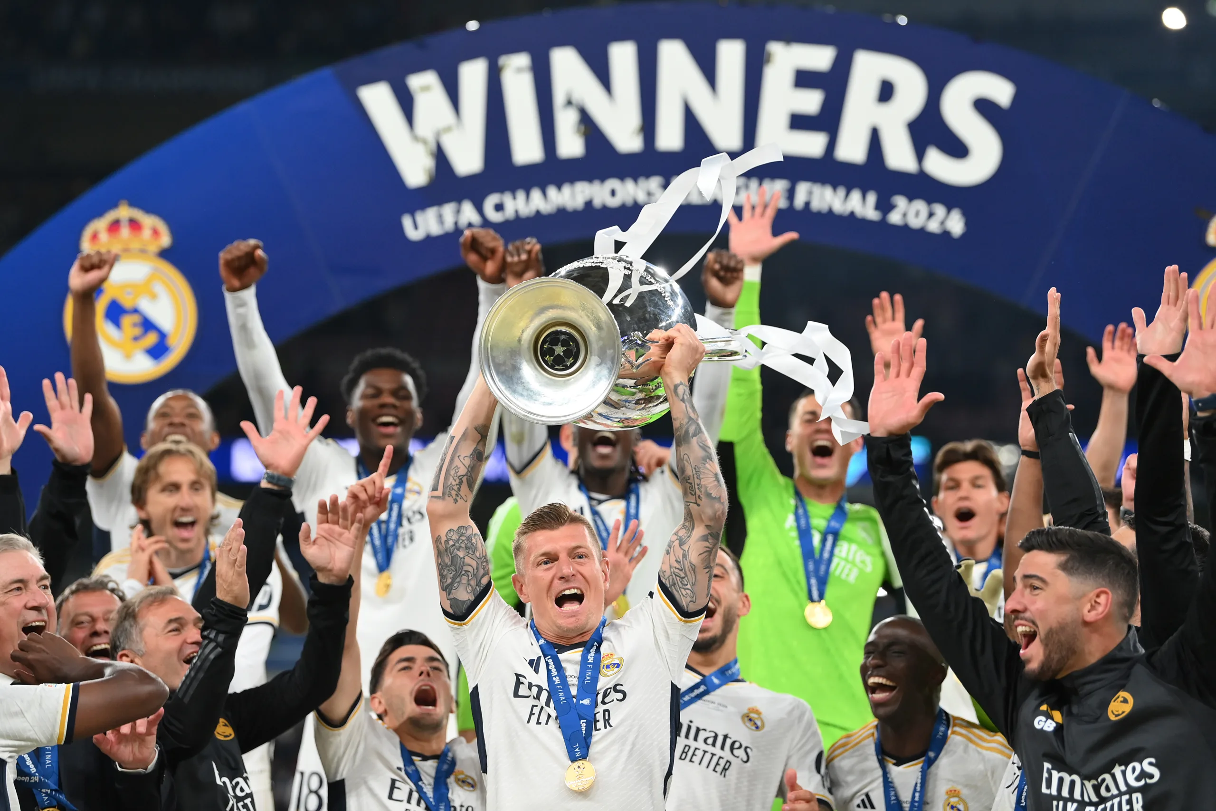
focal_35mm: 140
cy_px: 406
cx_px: 608
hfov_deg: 14.7
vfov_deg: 9.8
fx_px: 4729
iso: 2000
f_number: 3.5
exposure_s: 1/1250
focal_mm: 140
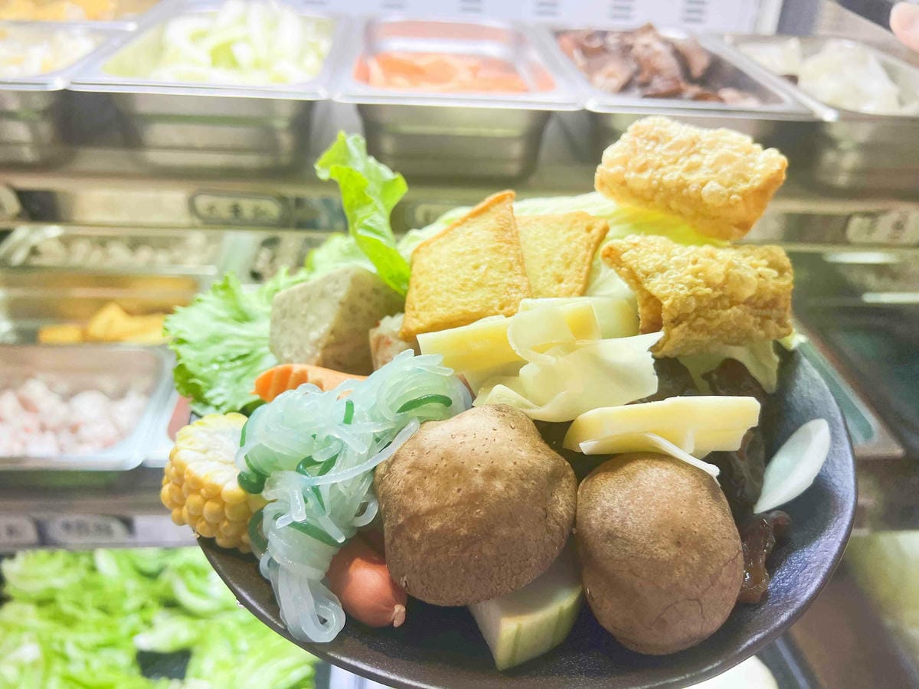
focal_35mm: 26
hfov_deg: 67.3
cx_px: 460
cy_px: 344
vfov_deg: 53.1
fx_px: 690
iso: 64
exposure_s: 1/120
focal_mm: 5.7
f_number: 1.5
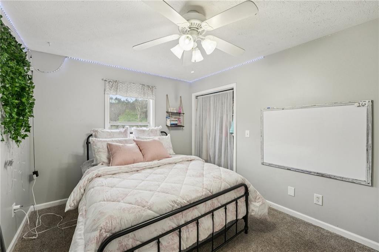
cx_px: 190
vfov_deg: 81.1
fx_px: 147
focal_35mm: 14
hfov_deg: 104.3
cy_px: 126
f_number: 8
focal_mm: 14
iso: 320
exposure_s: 1/13
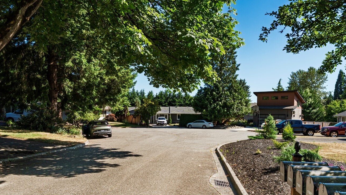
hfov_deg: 71.8
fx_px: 239
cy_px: 118
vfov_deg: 44.2
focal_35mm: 26
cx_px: 164
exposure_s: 1/2000
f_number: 8
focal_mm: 19
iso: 200
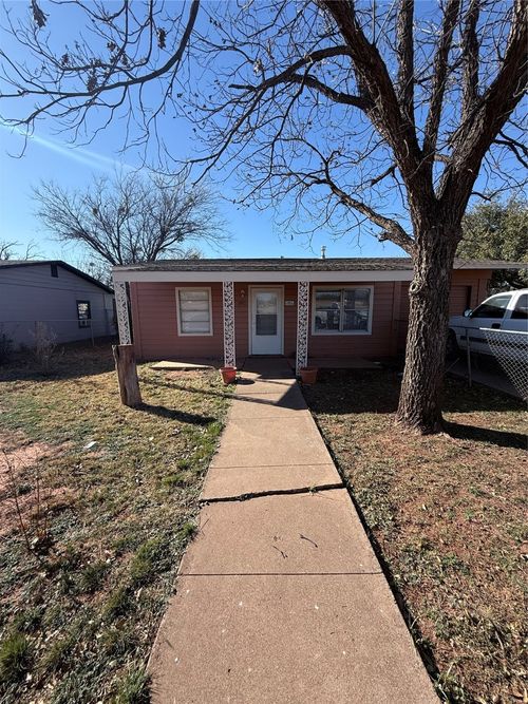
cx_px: 264
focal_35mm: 14
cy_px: 352
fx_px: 285
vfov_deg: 102.1
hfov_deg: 85.7
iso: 50
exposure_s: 1/1189
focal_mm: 2.22
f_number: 2.2
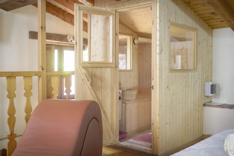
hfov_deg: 49.6
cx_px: 117
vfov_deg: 34.2
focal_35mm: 39
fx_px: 253
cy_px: 78
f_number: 4
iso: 2000
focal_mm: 39
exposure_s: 1/80
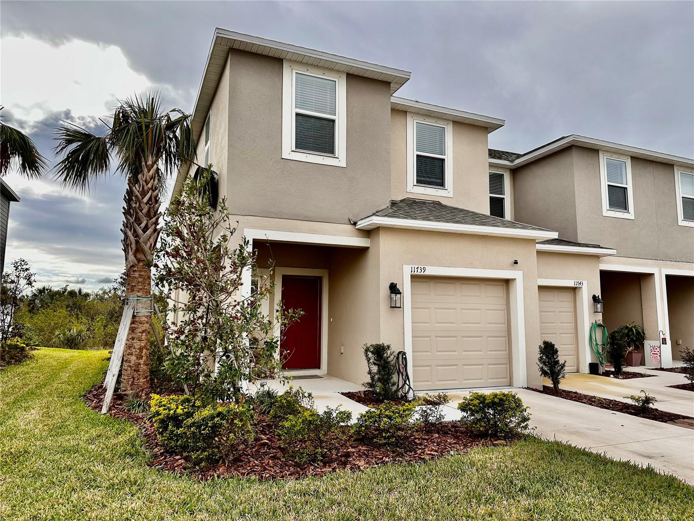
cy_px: 260
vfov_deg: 56.8
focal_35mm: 24
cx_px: 347
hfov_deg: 71.6
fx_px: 481
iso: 80
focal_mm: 6.86
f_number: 1.78
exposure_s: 1/2110
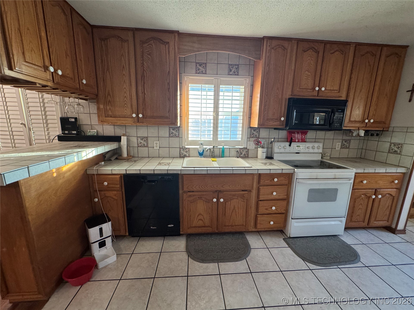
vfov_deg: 85.7
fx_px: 167
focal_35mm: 14
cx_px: 207
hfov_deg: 102.1
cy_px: 155
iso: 320
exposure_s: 1/60
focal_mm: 2.22
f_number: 2.2
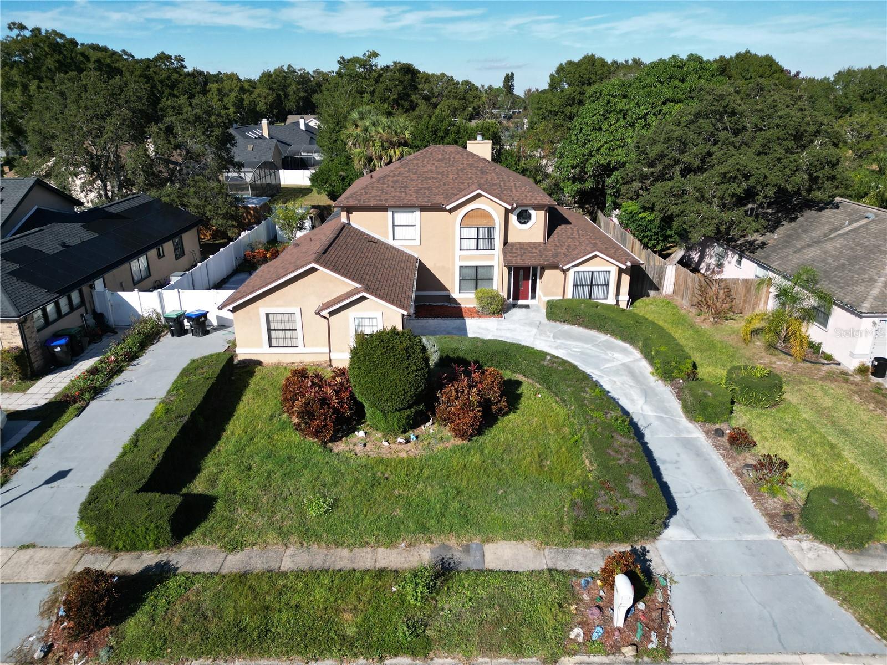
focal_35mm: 24
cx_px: 444
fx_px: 615
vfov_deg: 56.8
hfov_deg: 71.6
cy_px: 332
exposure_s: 1/3200
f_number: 1.7
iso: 130
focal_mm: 6.72
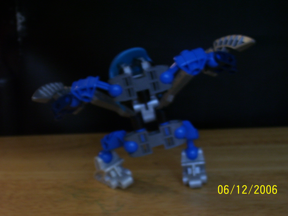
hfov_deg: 23.8
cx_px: 144
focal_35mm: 82
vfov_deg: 18.0
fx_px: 682
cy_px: 108
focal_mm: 13.5
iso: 160
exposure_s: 1/8
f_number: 4.1
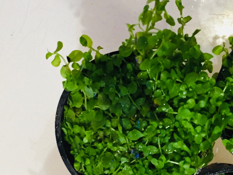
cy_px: 150
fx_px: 458
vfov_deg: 21.2
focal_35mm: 68
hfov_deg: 28.1
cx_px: 176
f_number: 2.2
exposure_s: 1/33
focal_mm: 4.15
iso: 250
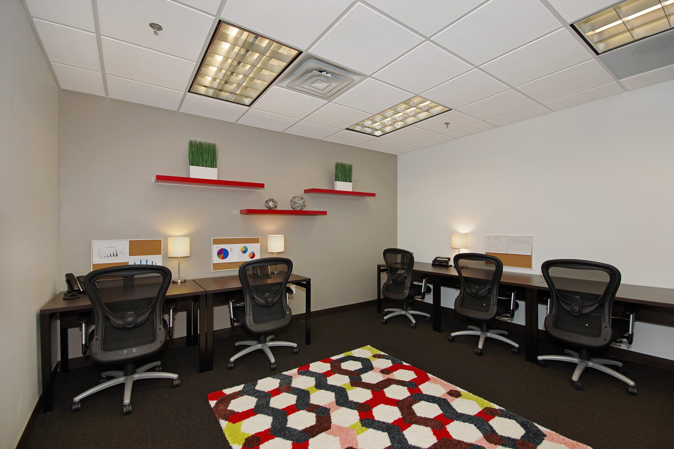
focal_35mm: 15
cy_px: 224
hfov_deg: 100.4
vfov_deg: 77.3
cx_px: 337
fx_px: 281
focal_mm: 10
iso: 200
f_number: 7.1
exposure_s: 1/125
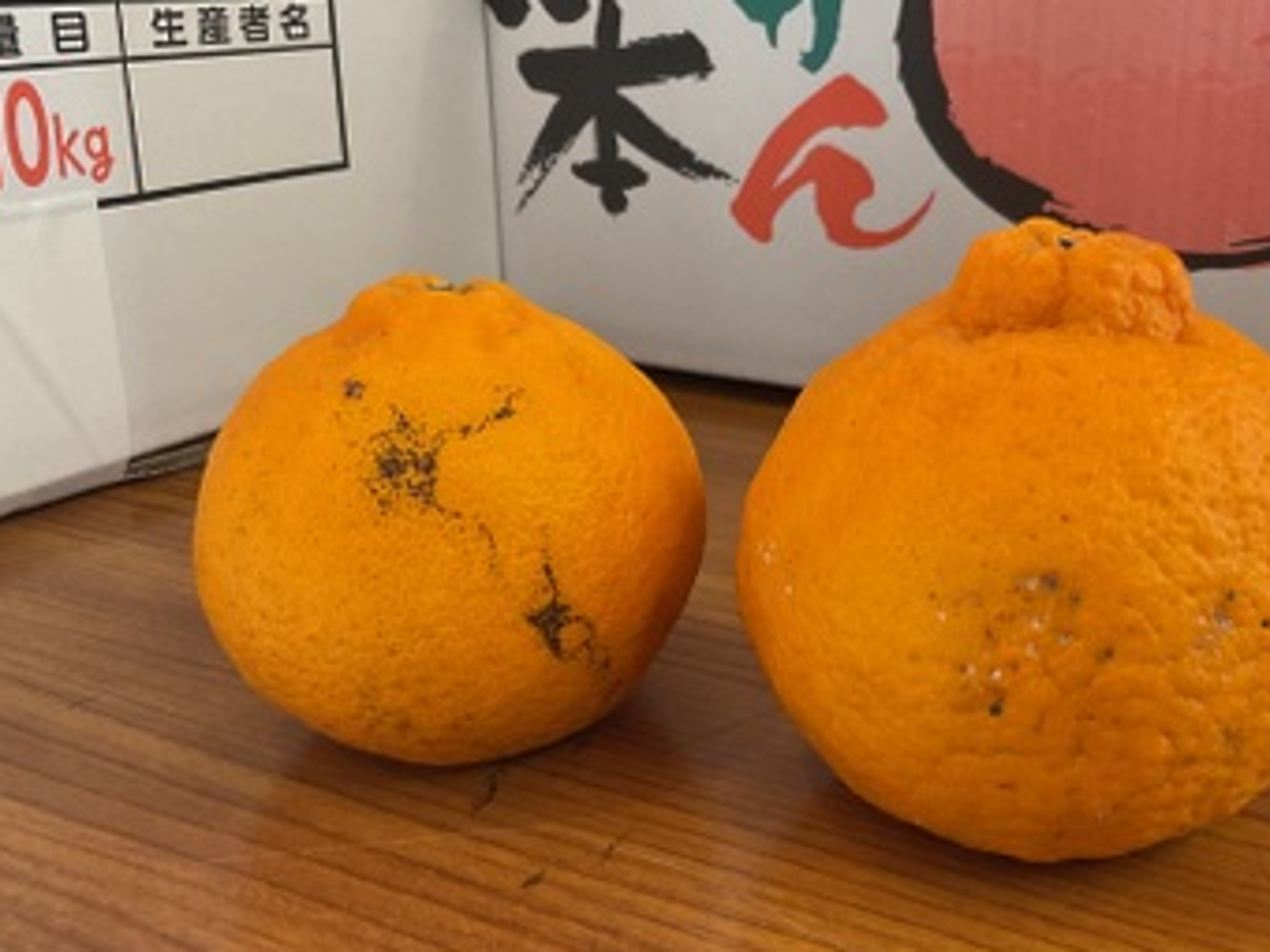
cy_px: 411
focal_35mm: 41
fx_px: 1504
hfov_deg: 45.0
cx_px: 855
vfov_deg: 35.1
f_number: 1.8
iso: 64
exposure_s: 1/60
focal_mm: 3
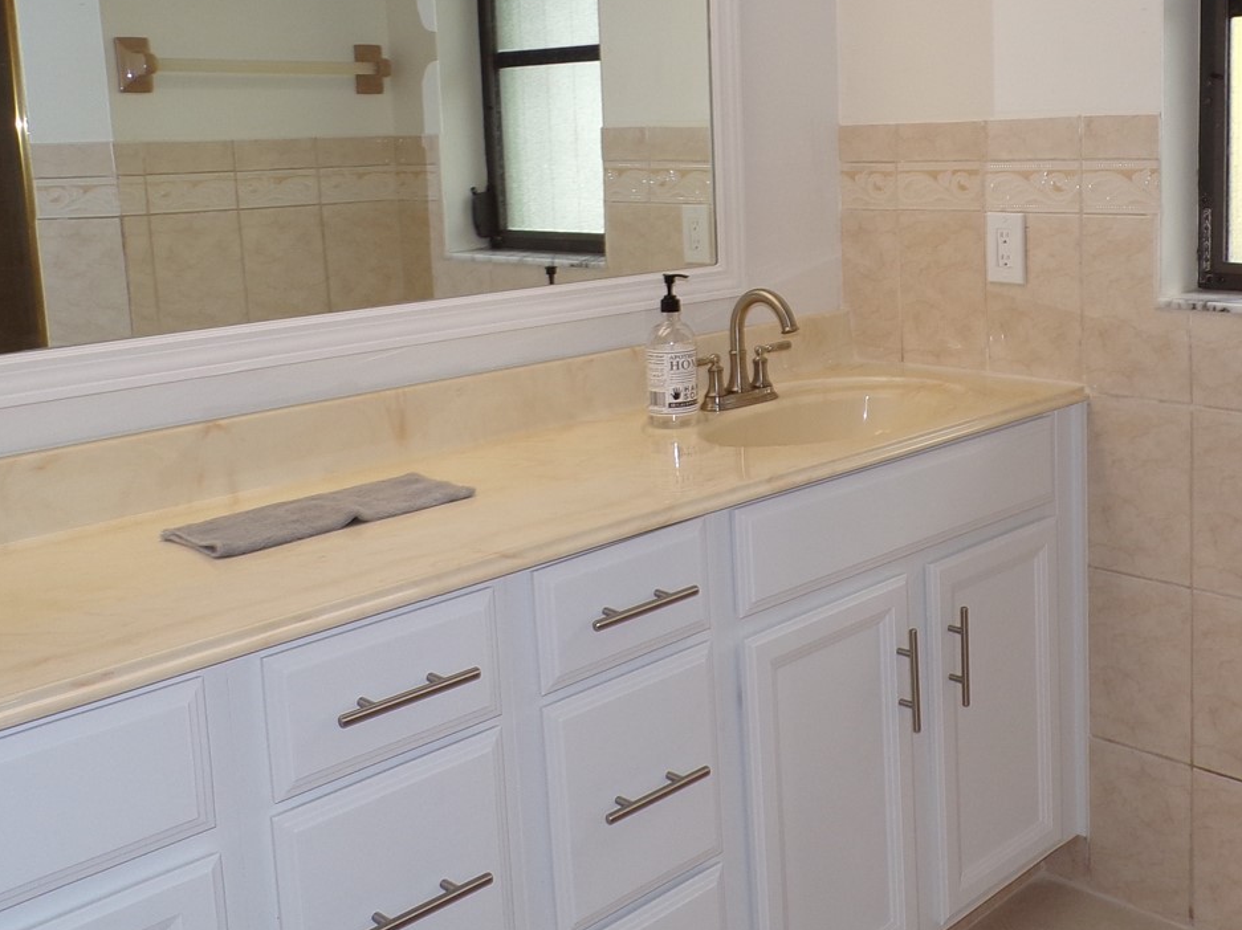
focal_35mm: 41
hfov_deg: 44.3
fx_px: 1470
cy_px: 266
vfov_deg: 34.6
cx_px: 927
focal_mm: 4.3
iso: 80
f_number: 4.3
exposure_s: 1/70
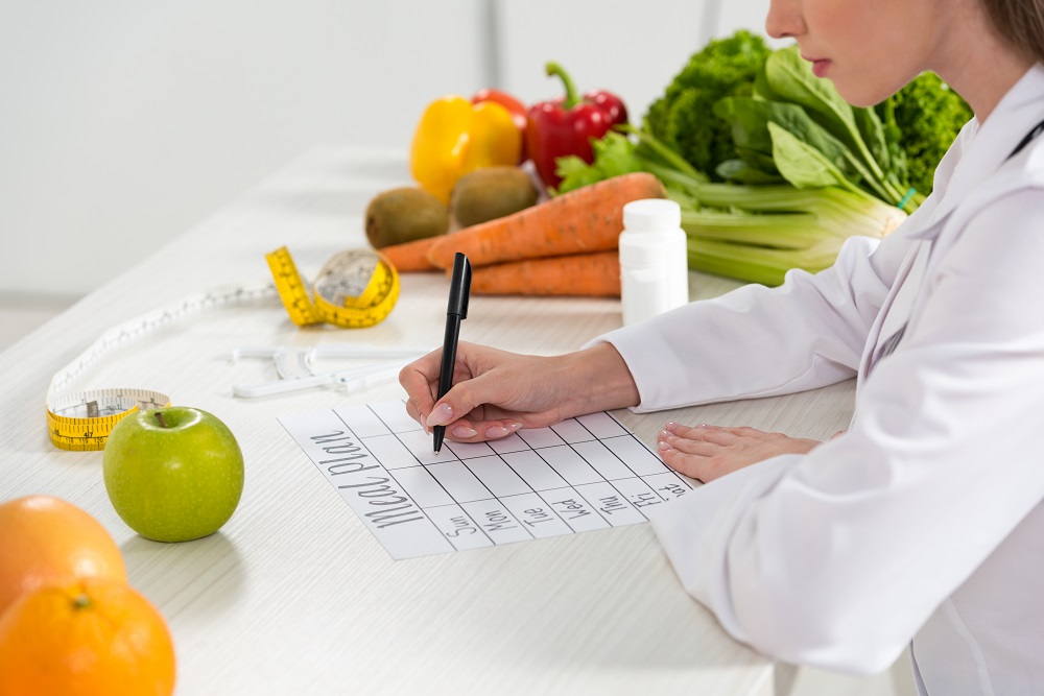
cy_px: 348
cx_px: 522
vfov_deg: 11.2
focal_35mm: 122
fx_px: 3538
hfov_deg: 16.8
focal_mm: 122
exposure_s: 1/160
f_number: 5
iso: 100
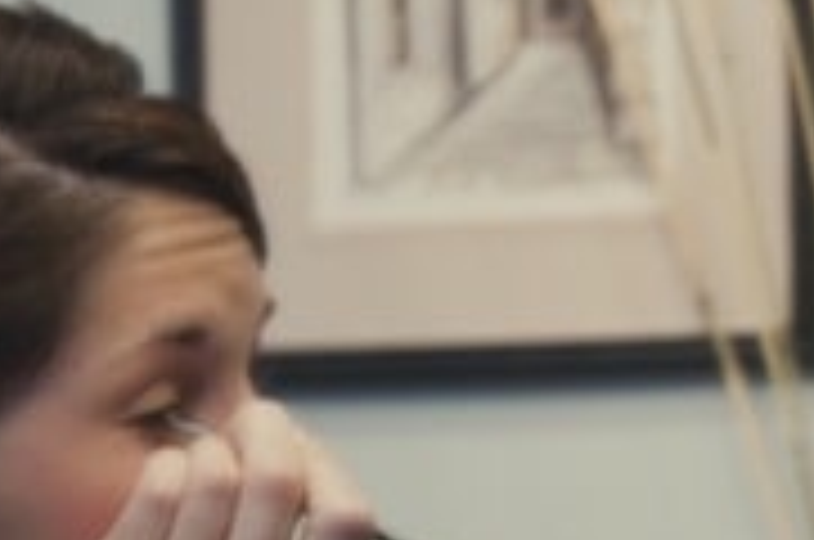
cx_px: 1151
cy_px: 616
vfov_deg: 8.0
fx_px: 3837
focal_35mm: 170
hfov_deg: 11.7
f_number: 2.8
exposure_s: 1/250
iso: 800
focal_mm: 48
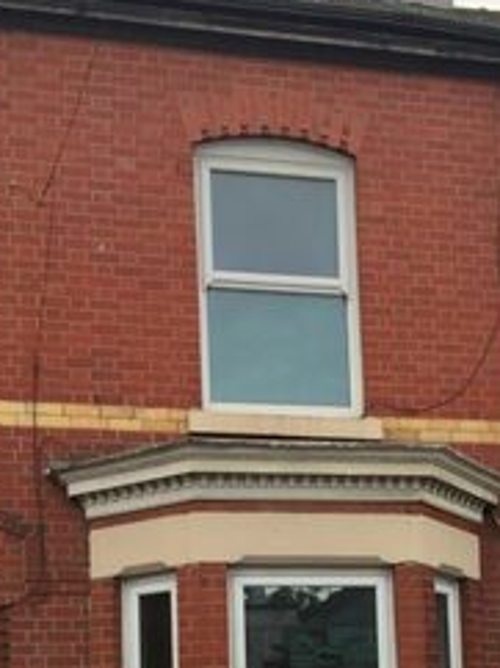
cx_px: 326
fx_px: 1215
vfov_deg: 28.9
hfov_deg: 23.2
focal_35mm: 63
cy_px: 661
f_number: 2.2
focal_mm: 4.15
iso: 32
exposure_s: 1/327
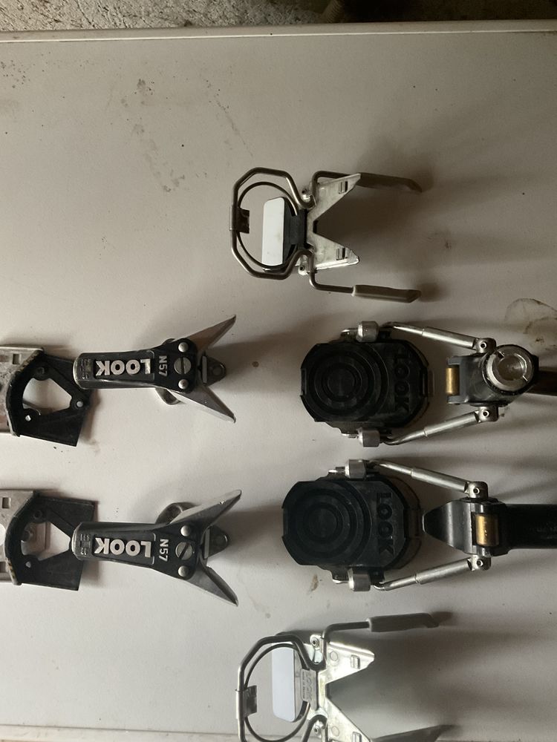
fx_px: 622
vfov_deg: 61.7
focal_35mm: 29
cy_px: 371
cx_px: 278
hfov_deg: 48.2
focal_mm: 3
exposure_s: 1/33
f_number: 1.8
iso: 320
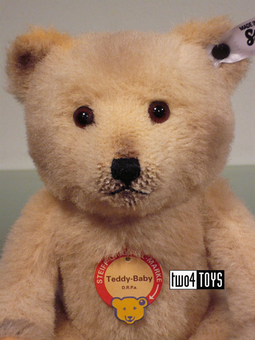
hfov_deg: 14.5
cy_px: 170
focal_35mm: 102
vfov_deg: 19.3
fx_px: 1002
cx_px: 128
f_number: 5.6
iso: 200
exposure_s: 1/13
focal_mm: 16.8
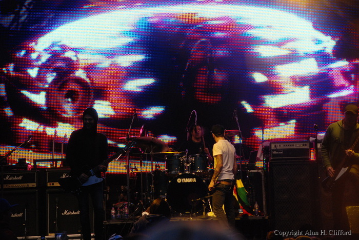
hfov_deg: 13.0
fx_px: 1572
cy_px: 120
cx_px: 180
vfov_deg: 8.7
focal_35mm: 158
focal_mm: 105
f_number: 5.6
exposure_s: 1/320
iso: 800
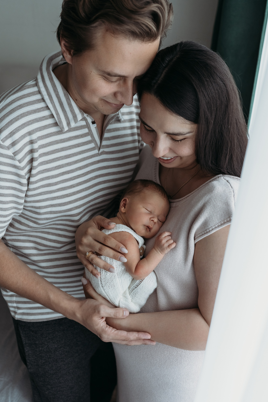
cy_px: 200
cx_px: 136
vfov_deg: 53.1
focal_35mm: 36
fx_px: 402
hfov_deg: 36.9
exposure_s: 1/100
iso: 800
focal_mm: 35
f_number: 2.8
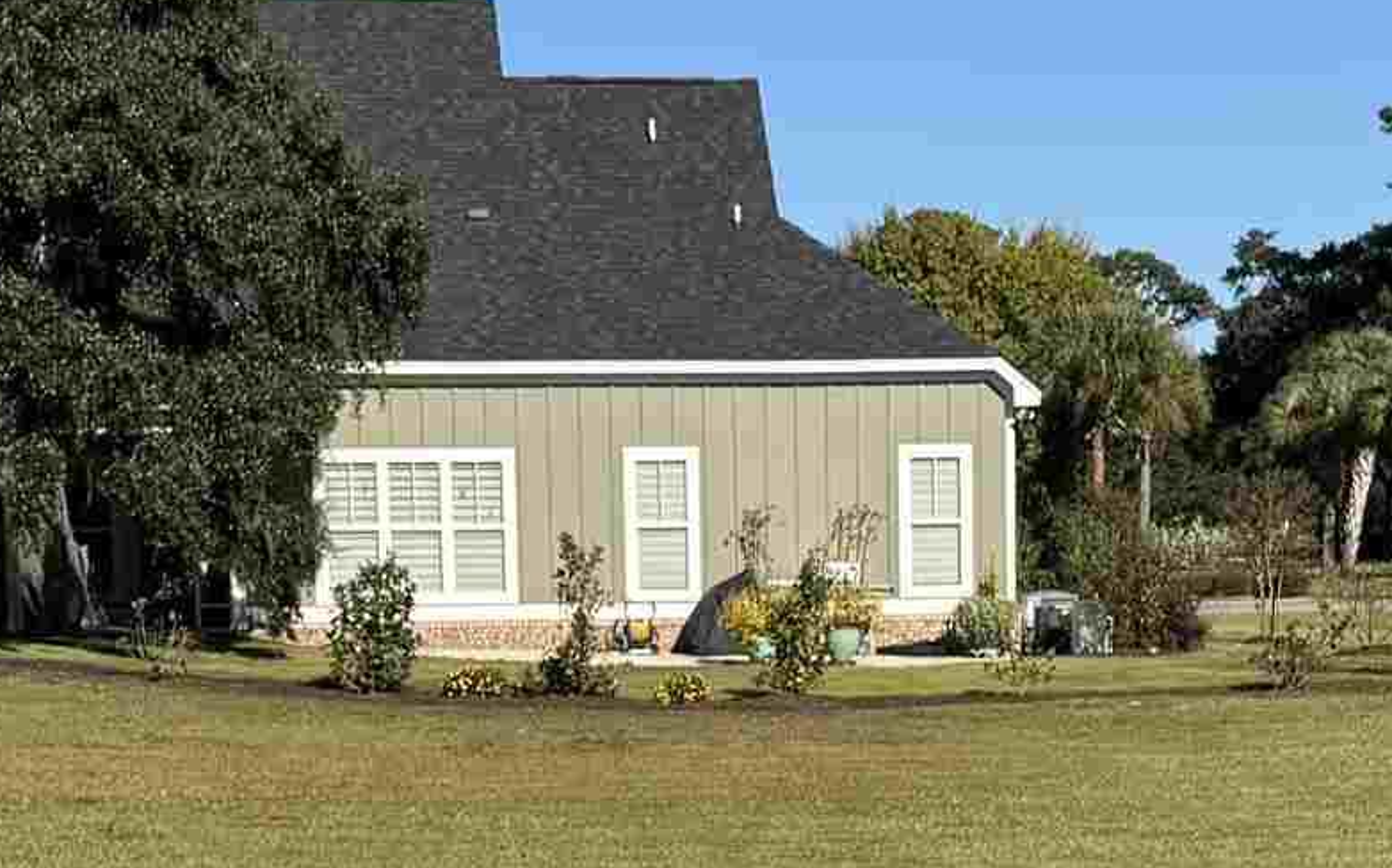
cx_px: 856
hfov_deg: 20.8
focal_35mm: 100
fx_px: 3792
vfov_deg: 12.8
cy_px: 1028
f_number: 1.78
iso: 80
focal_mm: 6.76
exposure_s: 1/4310
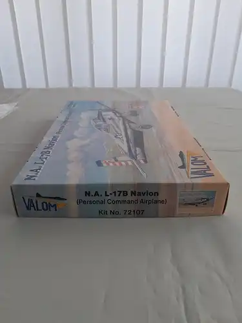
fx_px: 242
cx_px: 121
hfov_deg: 53.1
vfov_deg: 67.3
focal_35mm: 26
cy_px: 162
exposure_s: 1/50
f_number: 1.8
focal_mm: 4
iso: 64
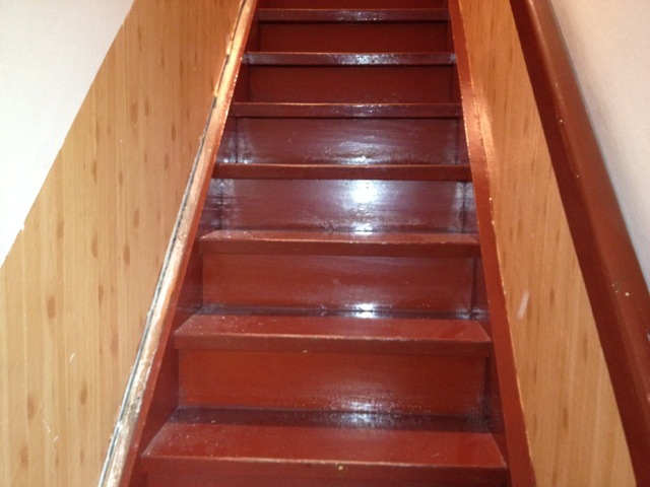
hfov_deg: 52.6
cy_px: 244
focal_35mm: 35
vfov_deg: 40.7
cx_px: 325
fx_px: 657
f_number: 2.4
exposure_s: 1/16
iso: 320
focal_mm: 4.28
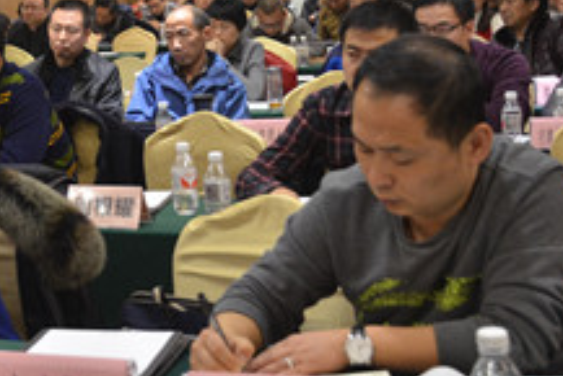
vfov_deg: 17.0
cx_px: 44
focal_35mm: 79
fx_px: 1239
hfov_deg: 24.8
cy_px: 22
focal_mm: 23
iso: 1000
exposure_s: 1/40
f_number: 3.8
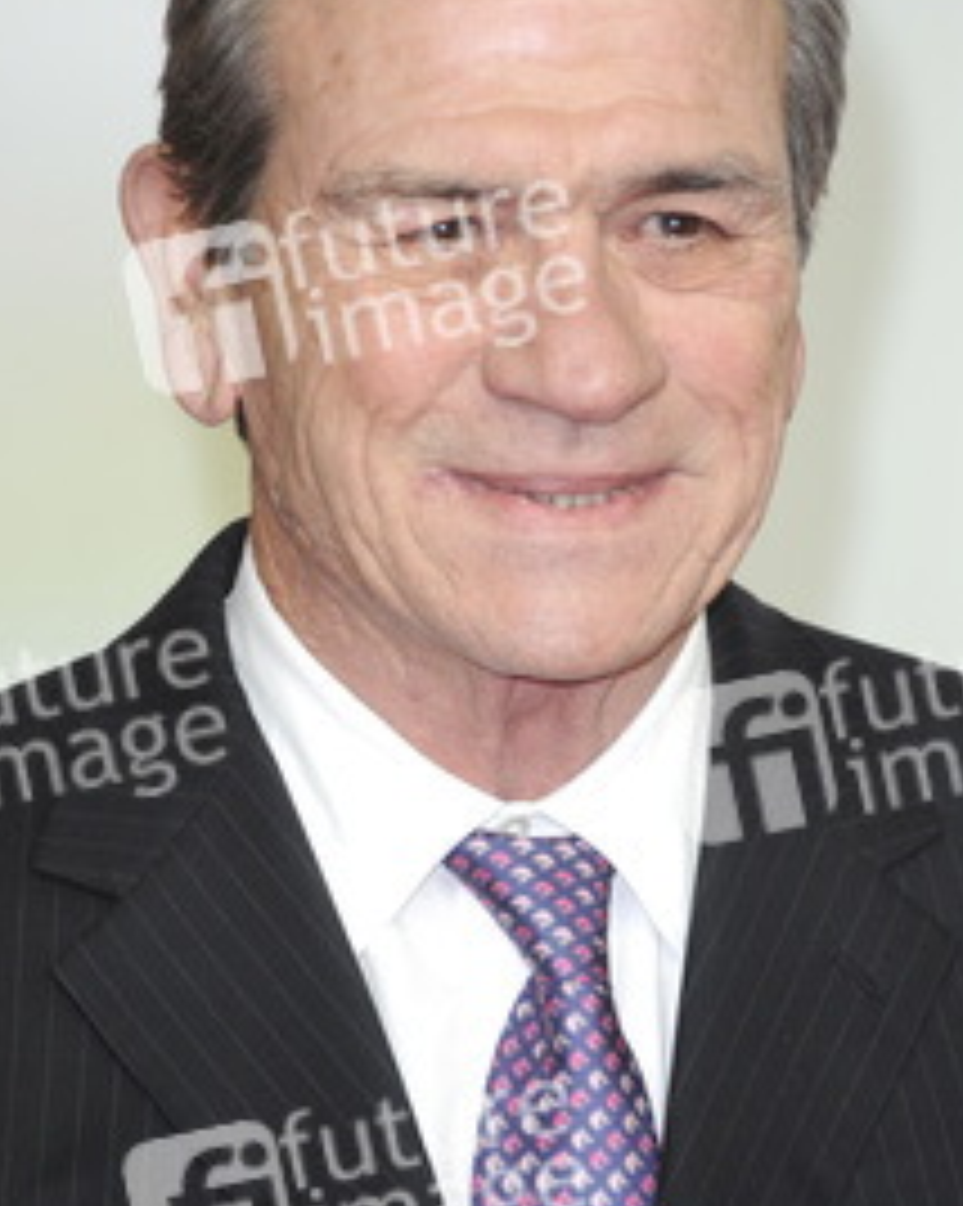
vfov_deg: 4.6
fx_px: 15016
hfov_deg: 3.7
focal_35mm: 421
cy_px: 513
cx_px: 488
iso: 800
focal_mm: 300
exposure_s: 1/160
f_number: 5.6
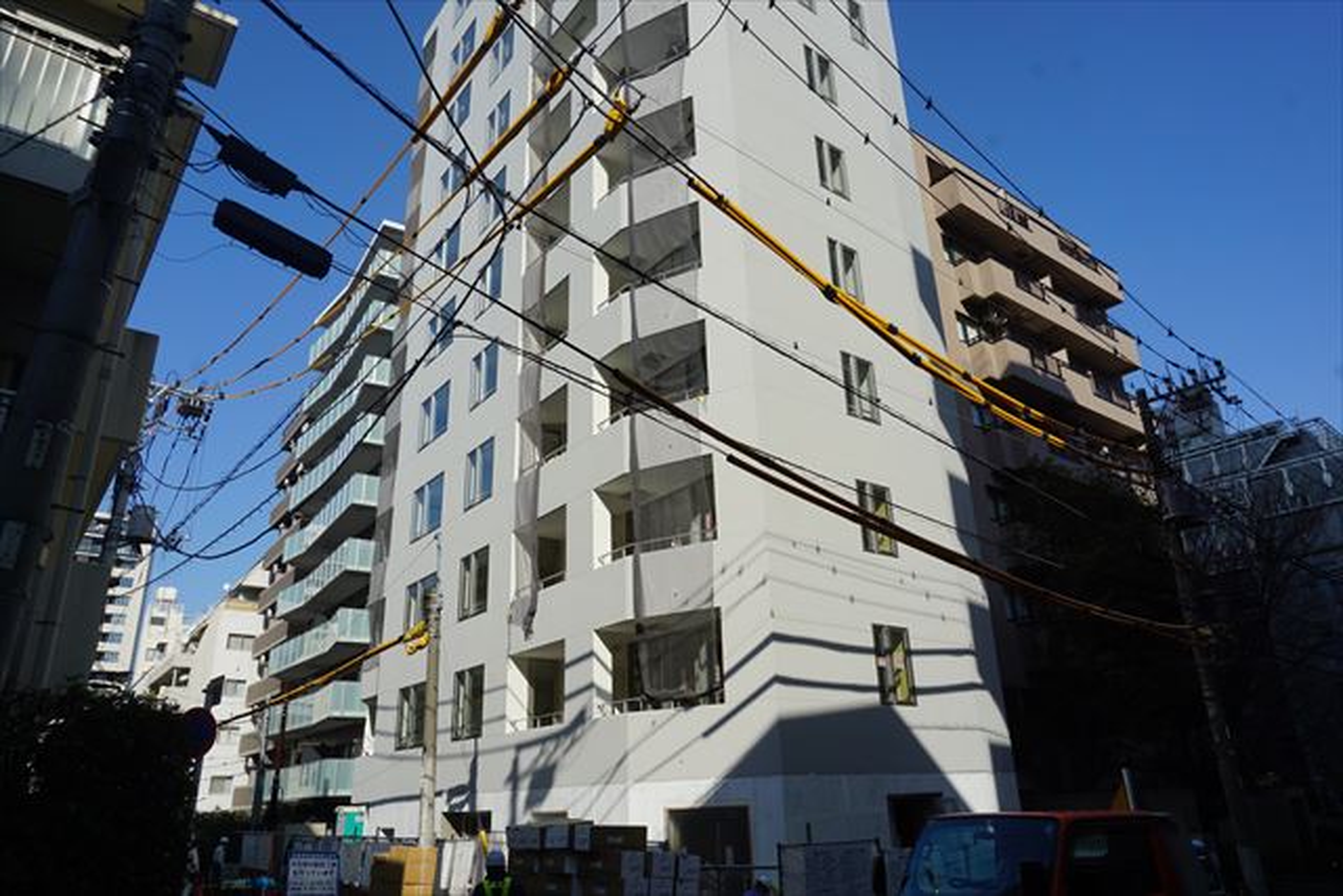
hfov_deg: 73.7
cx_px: 672
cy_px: 448
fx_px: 895
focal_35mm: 24
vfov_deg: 53.2
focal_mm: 16
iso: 100
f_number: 11
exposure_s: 1/160
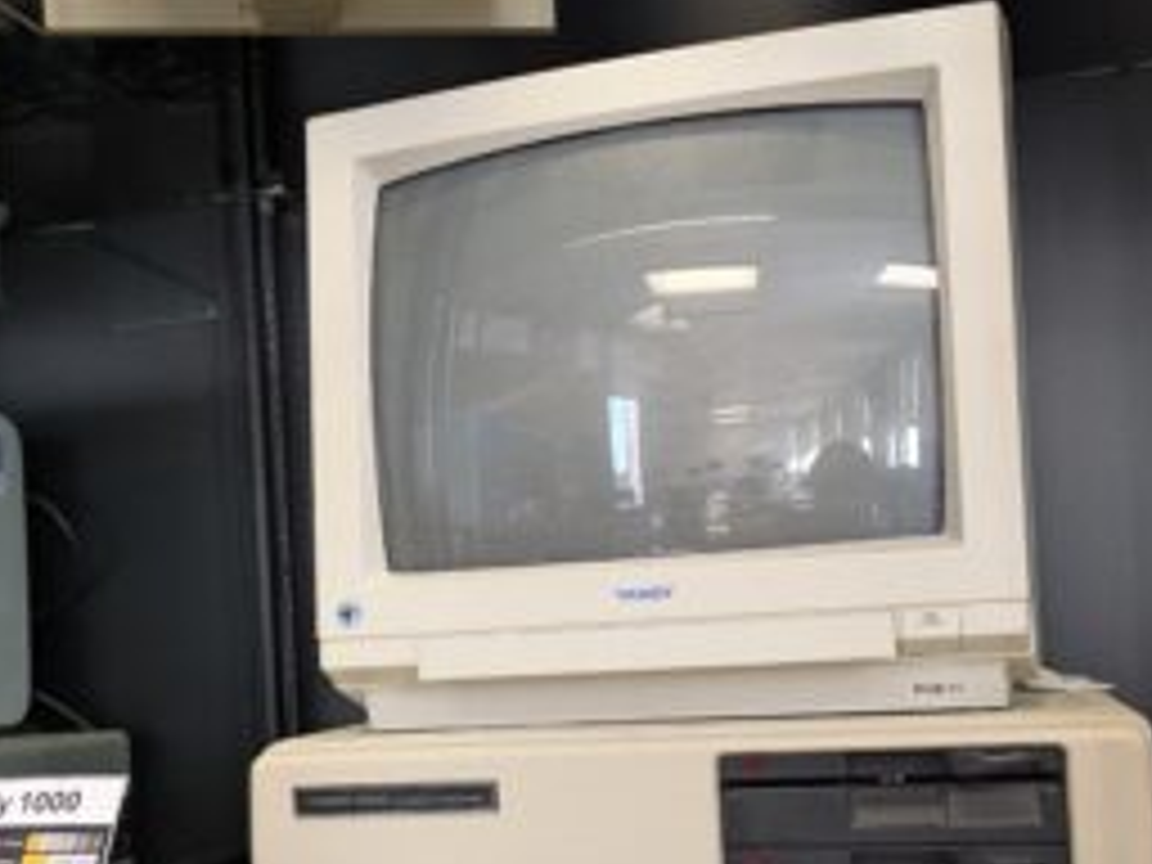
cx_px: 634
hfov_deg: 47.8
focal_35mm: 39
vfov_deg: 36.0
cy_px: 639
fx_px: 1298
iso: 288
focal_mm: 5.43
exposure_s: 1/40
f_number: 1.89
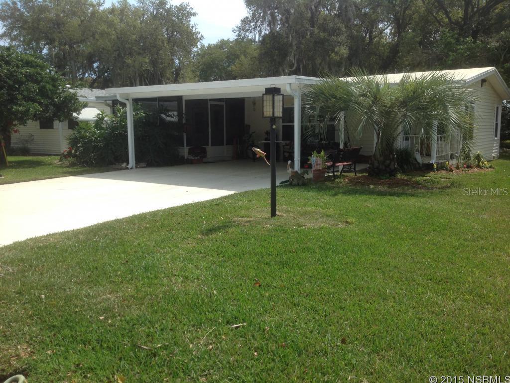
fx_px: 516
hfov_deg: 52.6
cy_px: 192
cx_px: 255
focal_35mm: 35
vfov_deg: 40.7
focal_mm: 4.28
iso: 50
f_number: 2.4
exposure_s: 1/1681
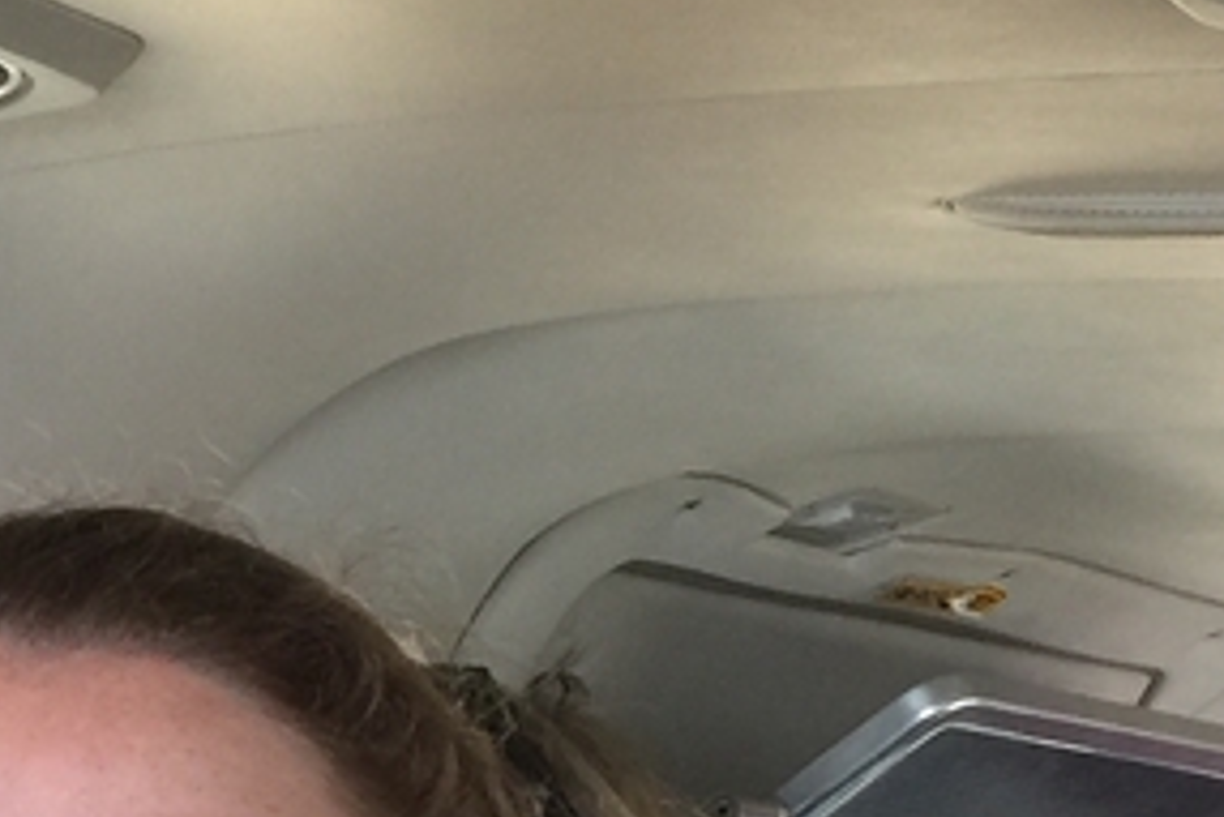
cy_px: 1352
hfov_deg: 14.9
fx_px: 4592
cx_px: -4
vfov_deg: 9.8
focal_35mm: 135
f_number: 2.2
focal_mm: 4.15
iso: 40
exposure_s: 1/33
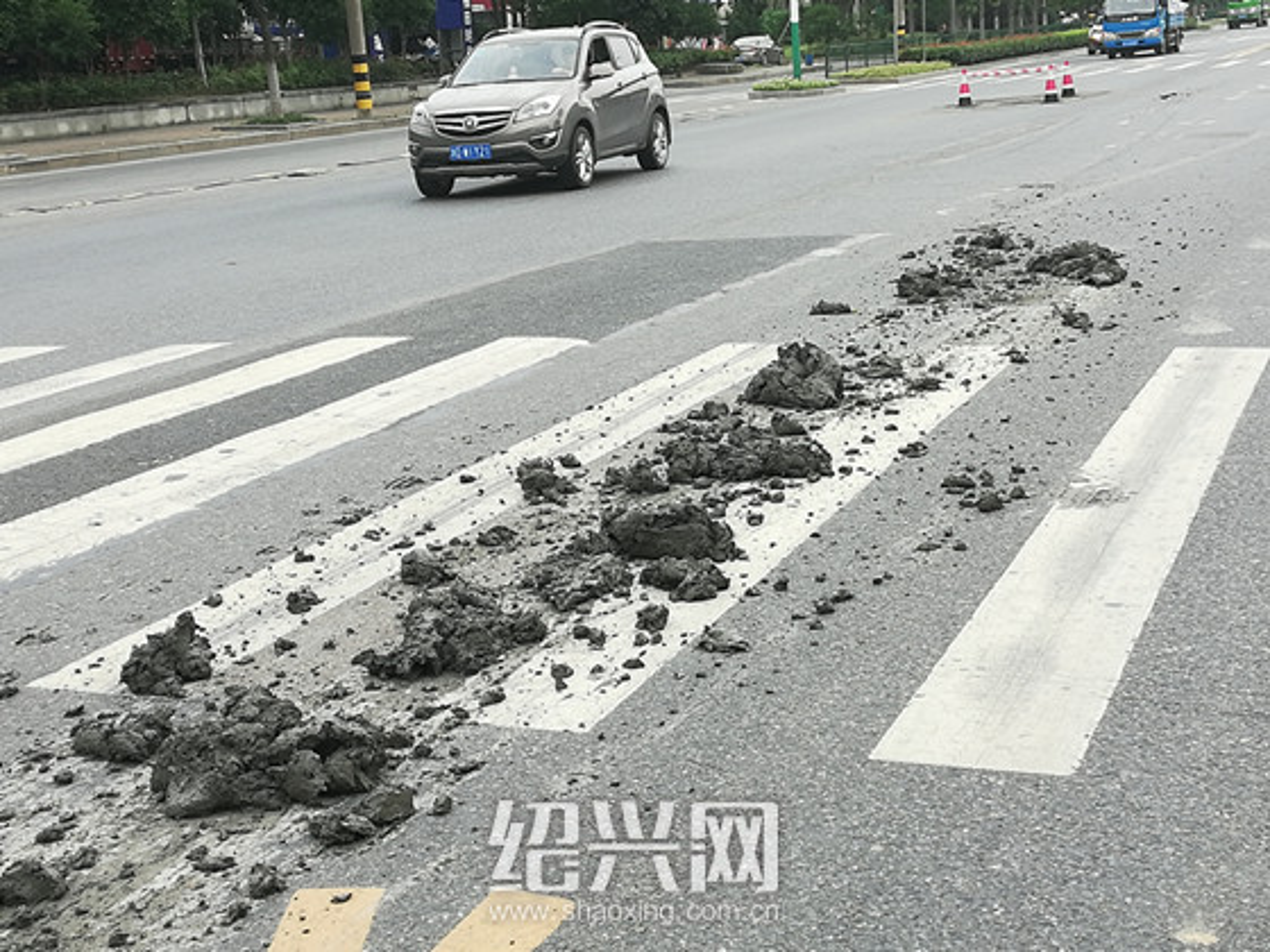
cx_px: 635
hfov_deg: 33.8
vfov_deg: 25.7
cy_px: 476
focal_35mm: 57
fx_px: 2091
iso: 50
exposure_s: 1/223
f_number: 2.2
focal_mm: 3.83
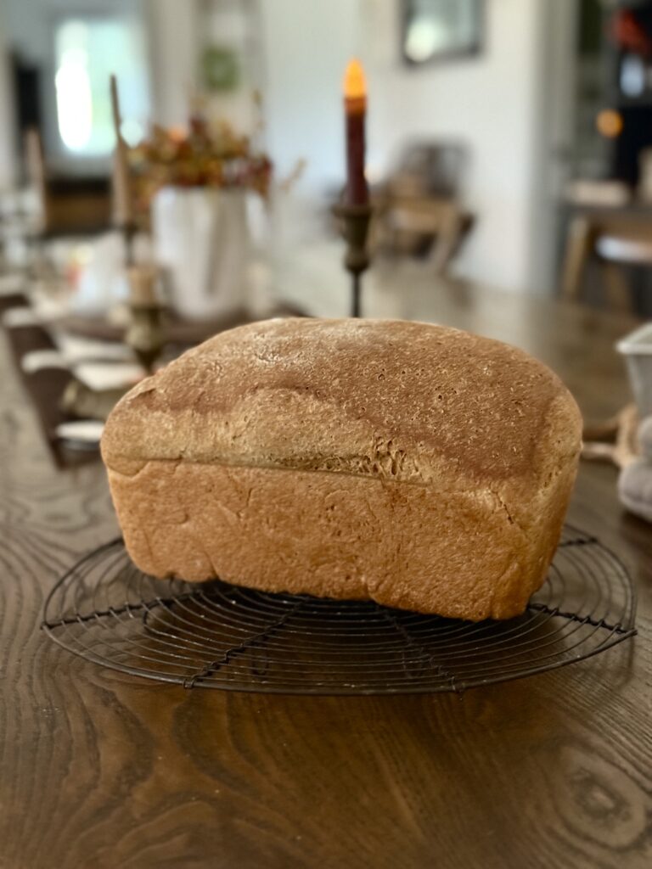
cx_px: 326
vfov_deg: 39.7
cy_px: 434
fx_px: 1205
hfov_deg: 30.3
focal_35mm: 48
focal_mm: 6.76
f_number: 1.78
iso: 800
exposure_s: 1/30
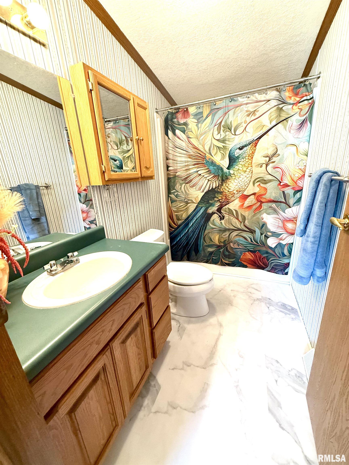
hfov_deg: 85.7
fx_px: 188
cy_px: 232
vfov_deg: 102.1
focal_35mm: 14
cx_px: 174
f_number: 2.2
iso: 400
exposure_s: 1/60
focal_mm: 2.22
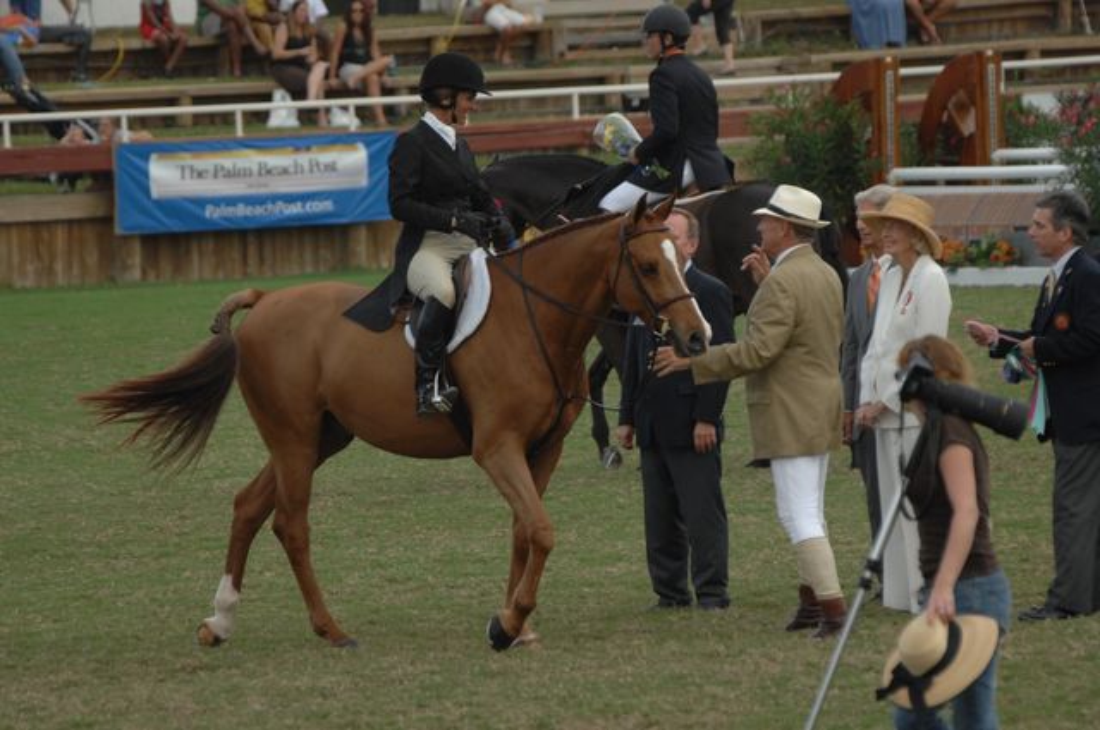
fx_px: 12359
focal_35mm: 405
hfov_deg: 5.1
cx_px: 550
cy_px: 365
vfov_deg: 3.4
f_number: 6
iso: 400
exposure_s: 1/500
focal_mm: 270
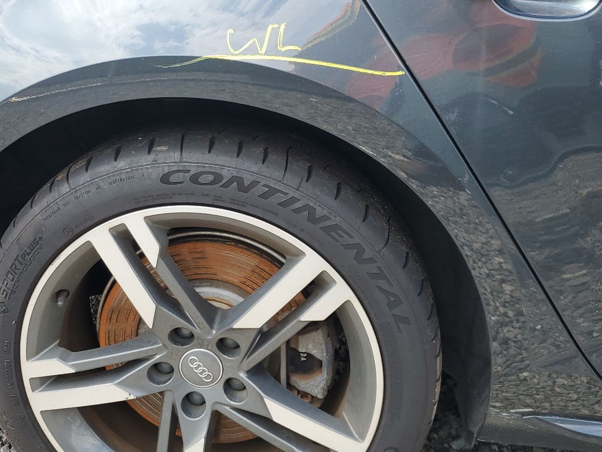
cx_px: 266
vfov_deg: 35.9
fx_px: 696
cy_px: 244
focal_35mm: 40
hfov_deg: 46.7
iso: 50
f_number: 1.5
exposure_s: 1/526
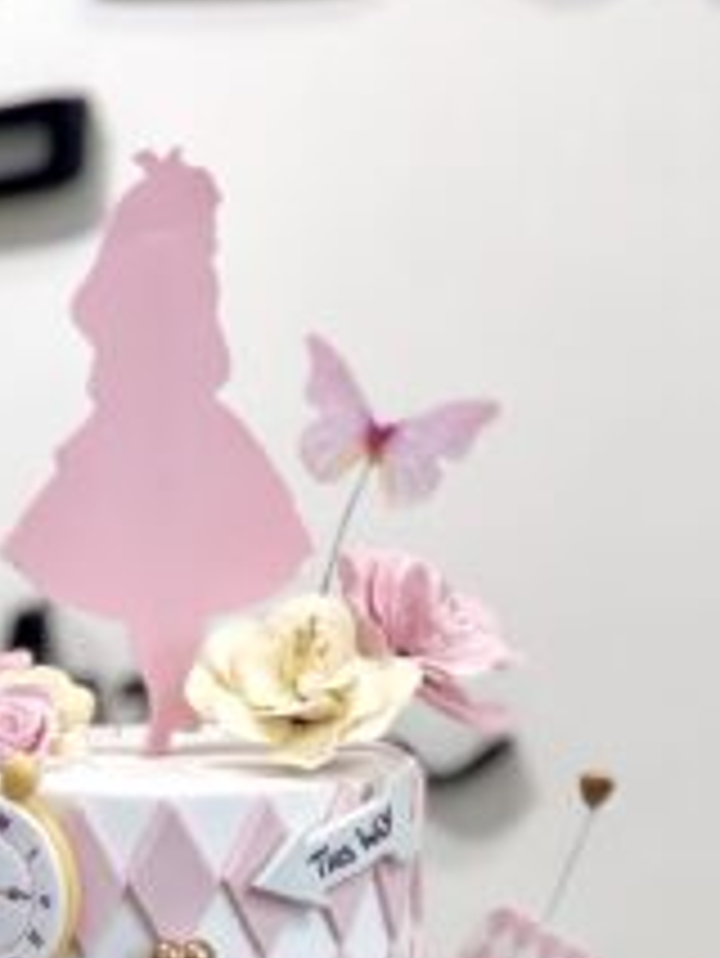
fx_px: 4433
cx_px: 158
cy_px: 1149
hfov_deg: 9.3
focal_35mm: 160
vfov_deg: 12.1
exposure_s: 1/100
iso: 80
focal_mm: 7.5
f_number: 2.2
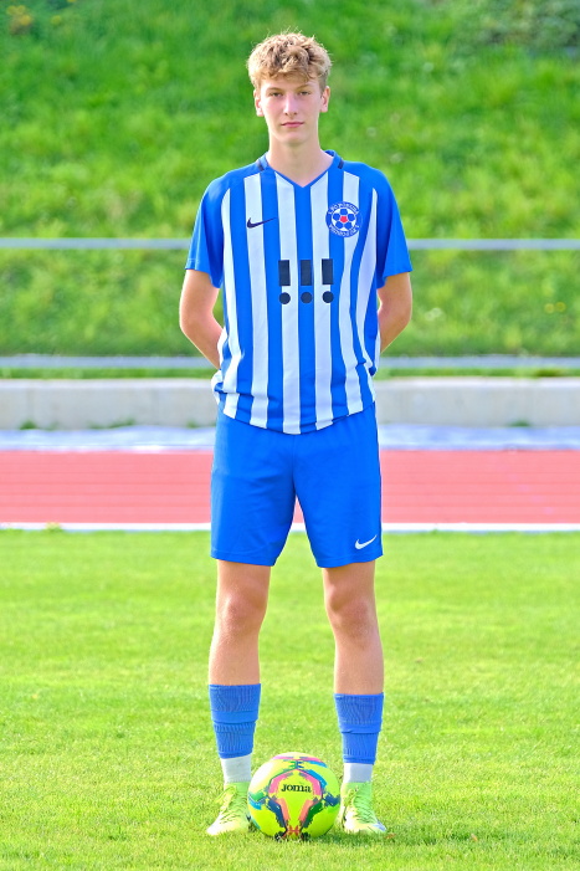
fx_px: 4013
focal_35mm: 166
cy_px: 436
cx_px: 290
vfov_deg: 12.4
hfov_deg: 8.3
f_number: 2.8
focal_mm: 110.6
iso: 320
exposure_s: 1/1000
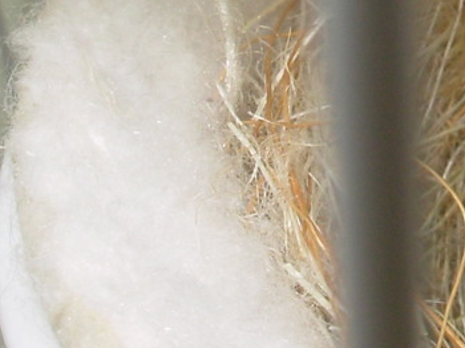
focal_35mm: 153
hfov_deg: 12.8
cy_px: -17
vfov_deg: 9.6
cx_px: 428
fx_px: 2054
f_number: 4.9
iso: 50
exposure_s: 1/32
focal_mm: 6.3
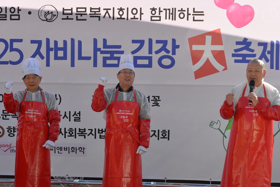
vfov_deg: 19.4
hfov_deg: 28.8
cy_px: 122
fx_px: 544
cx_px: 110
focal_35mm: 70
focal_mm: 50
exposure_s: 1/250
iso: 160
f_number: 8
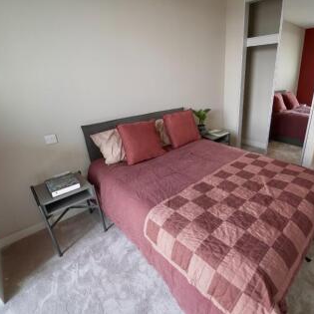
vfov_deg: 80.7
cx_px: 193
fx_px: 185
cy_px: 157
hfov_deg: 79.5
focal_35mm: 18
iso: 640
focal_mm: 14
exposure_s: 1/125
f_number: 4.5
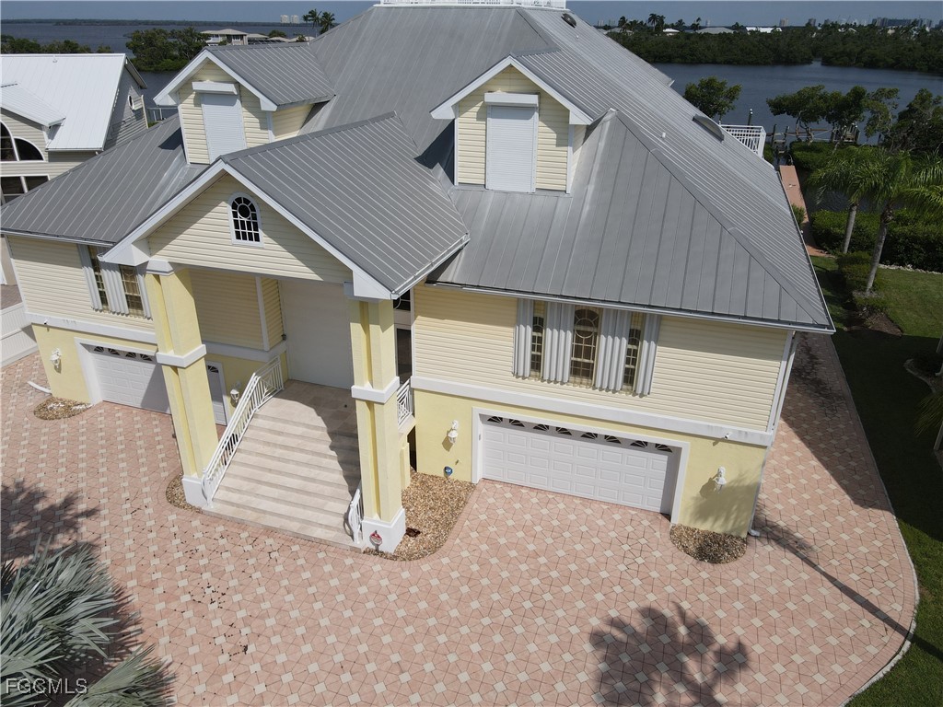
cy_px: 354
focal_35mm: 24
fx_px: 654
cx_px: 472
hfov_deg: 71.6
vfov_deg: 56.8
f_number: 2.8
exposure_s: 1/2000
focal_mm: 4.5
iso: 100
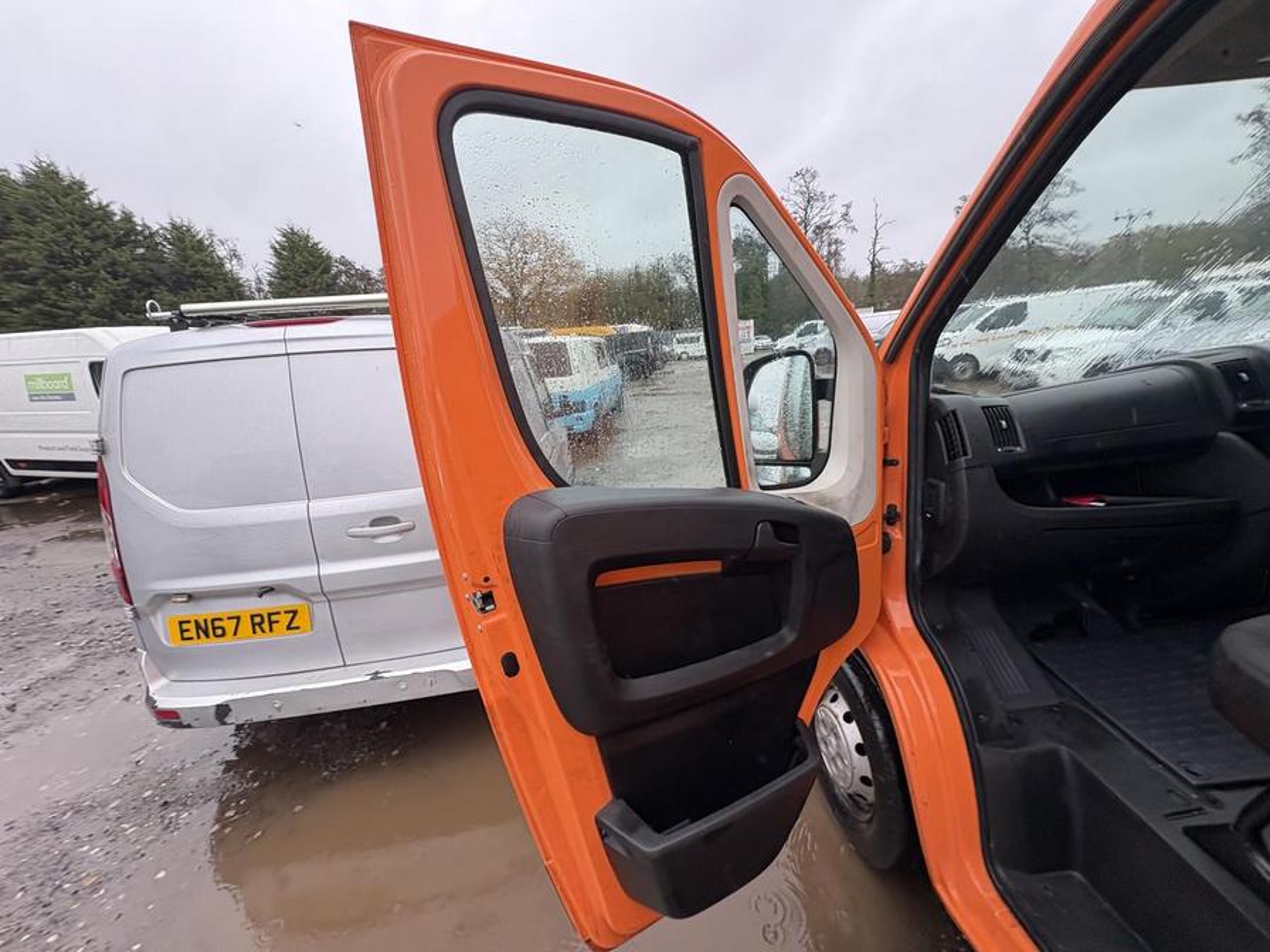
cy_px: 476
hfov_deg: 102.1
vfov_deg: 85.7
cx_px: 635
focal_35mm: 14
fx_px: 514
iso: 160
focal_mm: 2.22
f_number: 2.2
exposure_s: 1/99
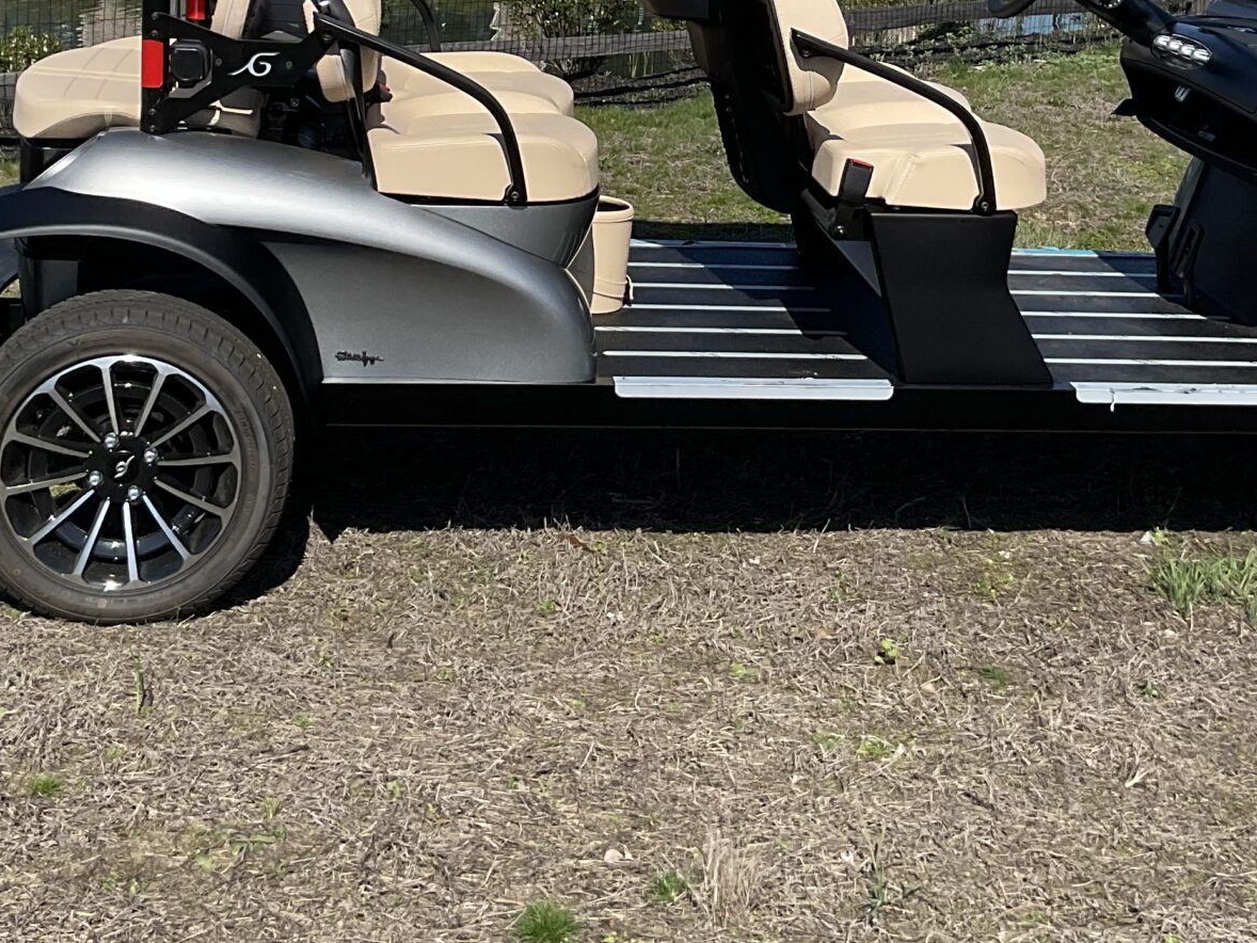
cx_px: 668
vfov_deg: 22.2
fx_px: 2288
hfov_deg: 30.7
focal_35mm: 63
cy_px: -44
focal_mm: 3
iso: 16
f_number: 1.8
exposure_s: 1/1912
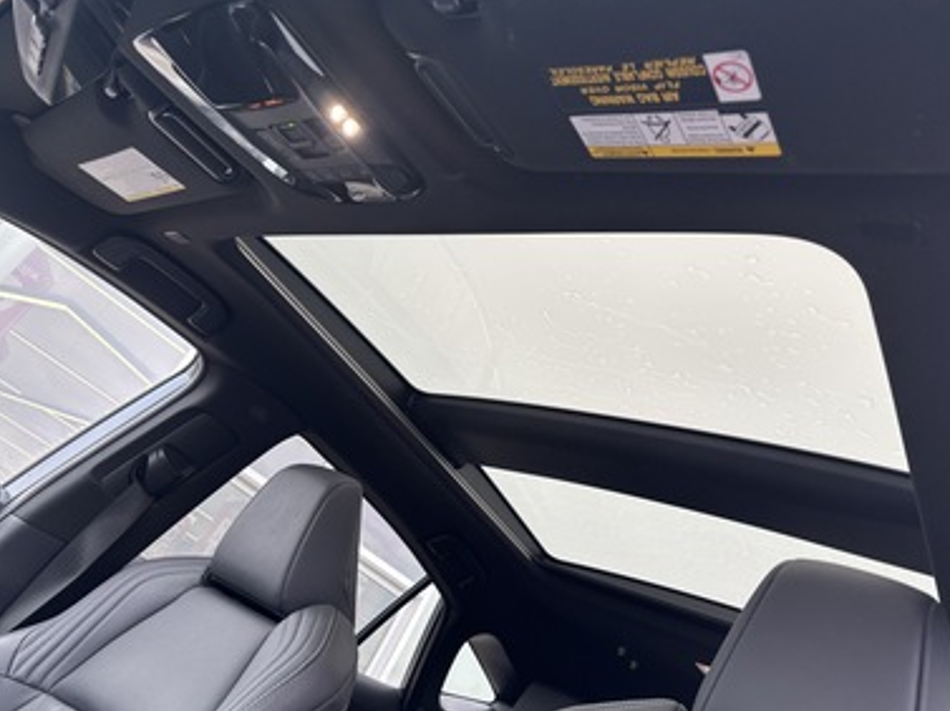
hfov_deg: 61.7
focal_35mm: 29
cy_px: 382
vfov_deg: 48.1
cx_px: 479
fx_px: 795
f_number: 1.6
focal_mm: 5.96
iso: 50
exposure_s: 1/121
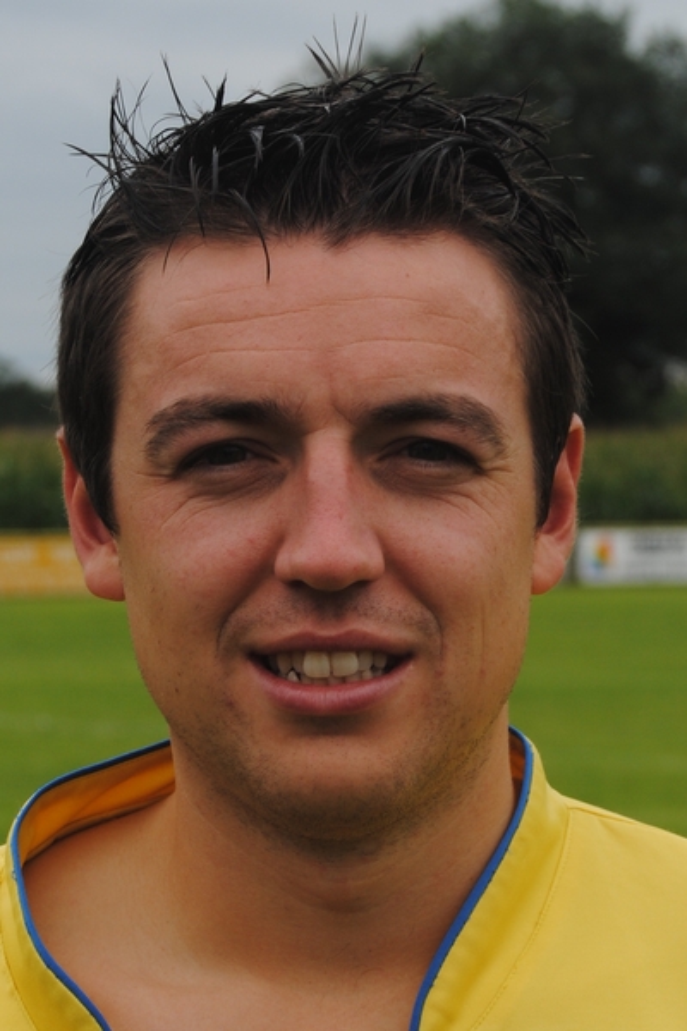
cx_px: 344
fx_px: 2361
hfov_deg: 16.6
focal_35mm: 82
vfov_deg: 24.6
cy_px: 516
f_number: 6.3
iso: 100
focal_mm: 55
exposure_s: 1/160
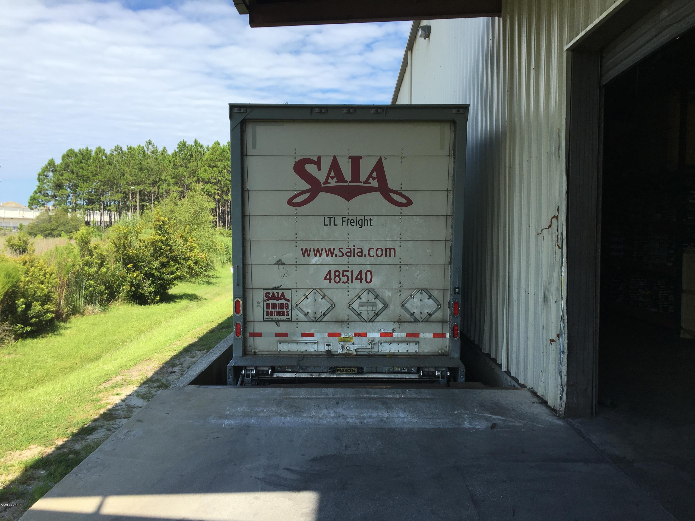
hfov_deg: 61.7
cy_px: 260
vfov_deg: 48.2
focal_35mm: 29
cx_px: 348
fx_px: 582
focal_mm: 4.15
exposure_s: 1/927
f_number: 2.2
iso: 25
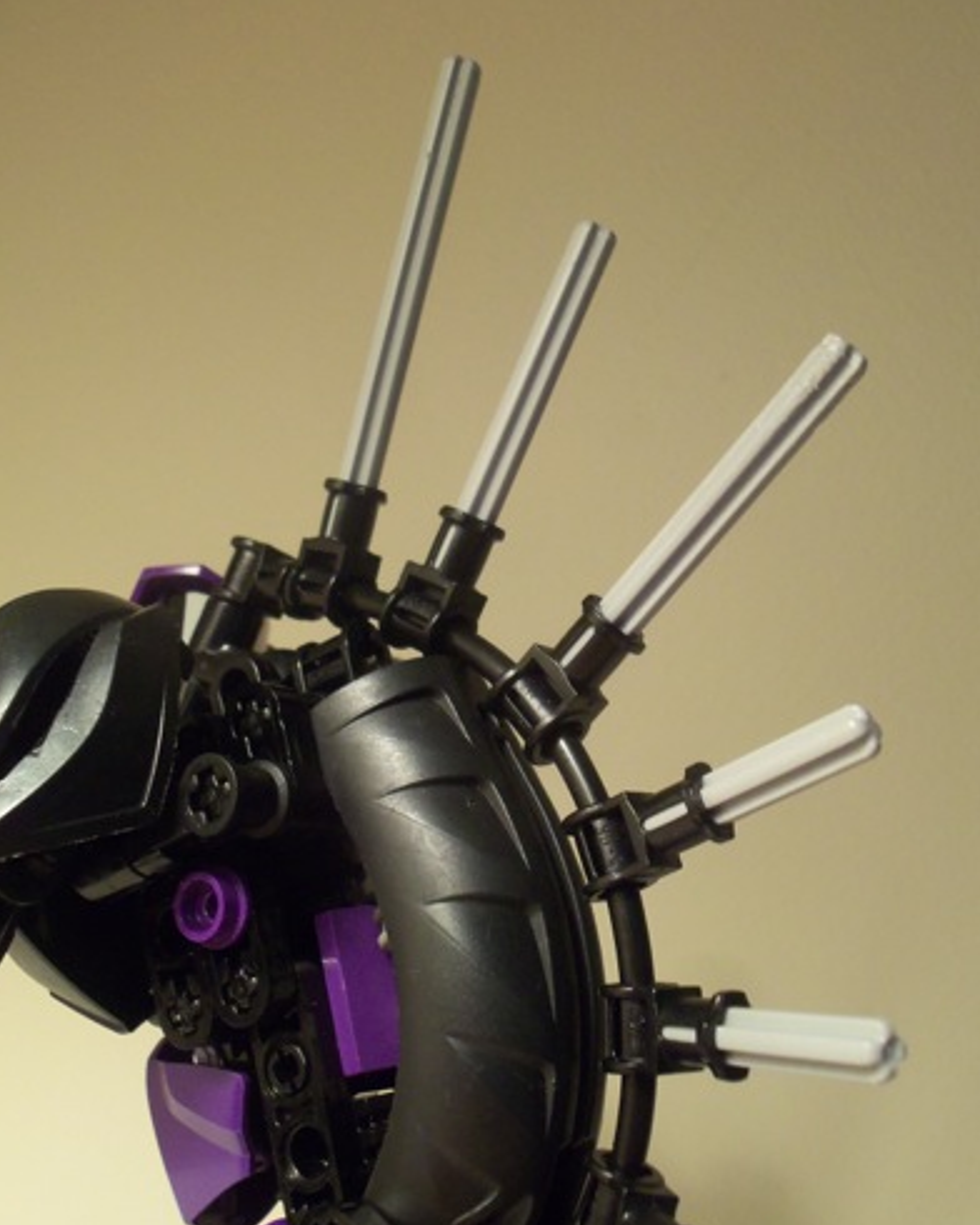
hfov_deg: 40.1
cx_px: 500
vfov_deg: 48.7
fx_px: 1341
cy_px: 755
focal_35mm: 37
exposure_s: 1/30
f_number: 3.4
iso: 160
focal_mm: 5.2
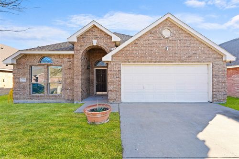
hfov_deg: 100.0
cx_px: 120
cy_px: 80
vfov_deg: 76.9
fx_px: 100
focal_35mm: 15
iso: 400
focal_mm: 15.1
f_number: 9
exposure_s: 1/50
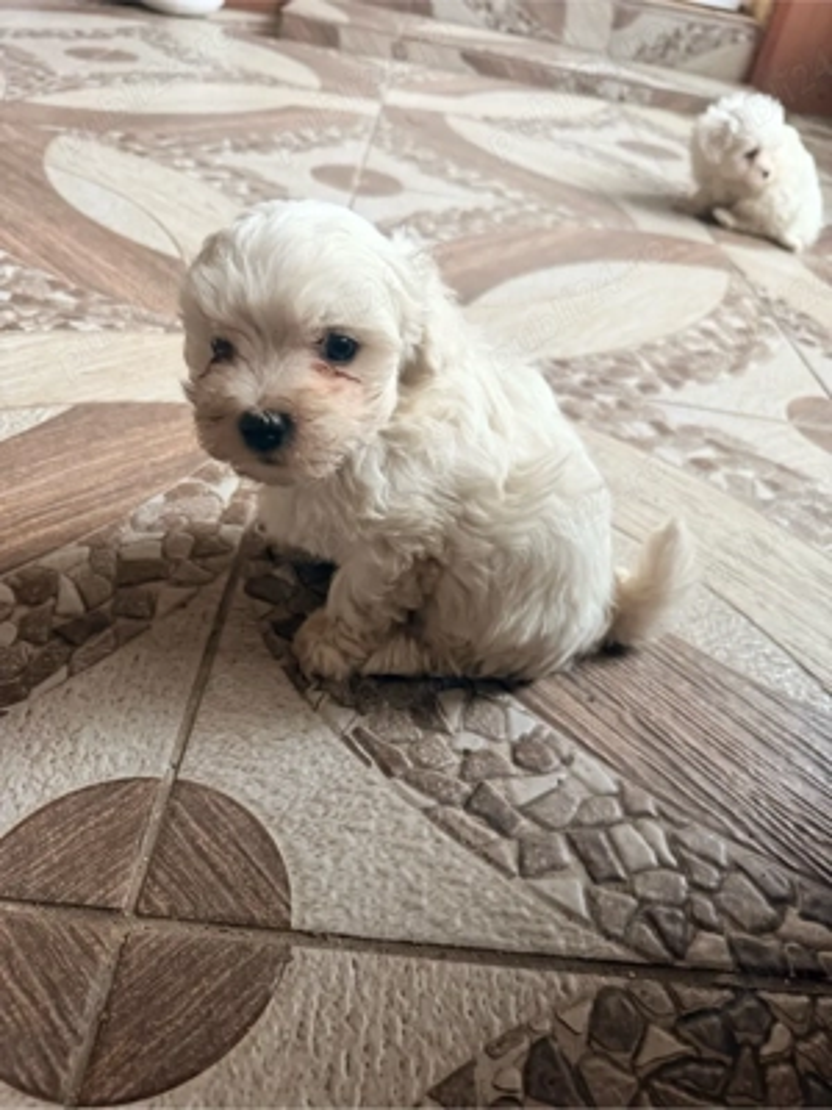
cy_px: 555
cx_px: 416
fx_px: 769
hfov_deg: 56.8
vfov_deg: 71.6
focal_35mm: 24
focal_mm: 6.76
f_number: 1.78
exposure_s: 1/60
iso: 320
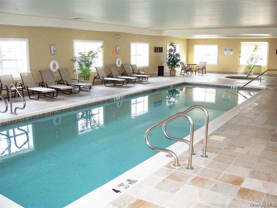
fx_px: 272
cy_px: 104
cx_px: 138
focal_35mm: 34
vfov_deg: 41.8
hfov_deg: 54.0
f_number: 2.7
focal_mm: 5.6
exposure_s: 1/60
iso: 125
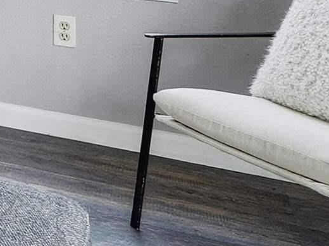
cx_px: -526
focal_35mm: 91
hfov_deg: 13.4
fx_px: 865
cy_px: -217
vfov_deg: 14.1
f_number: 8
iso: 250
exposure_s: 1/320
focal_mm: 16
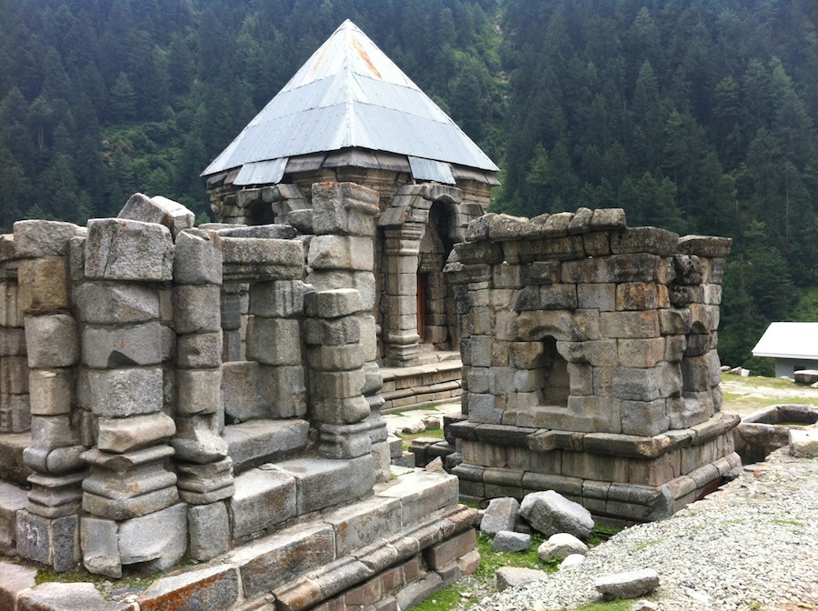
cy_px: 306
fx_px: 826
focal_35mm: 35
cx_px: 409
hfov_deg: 52.7
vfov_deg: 40.6
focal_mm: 3.85
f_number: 2.8
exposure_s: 1/569
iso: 80
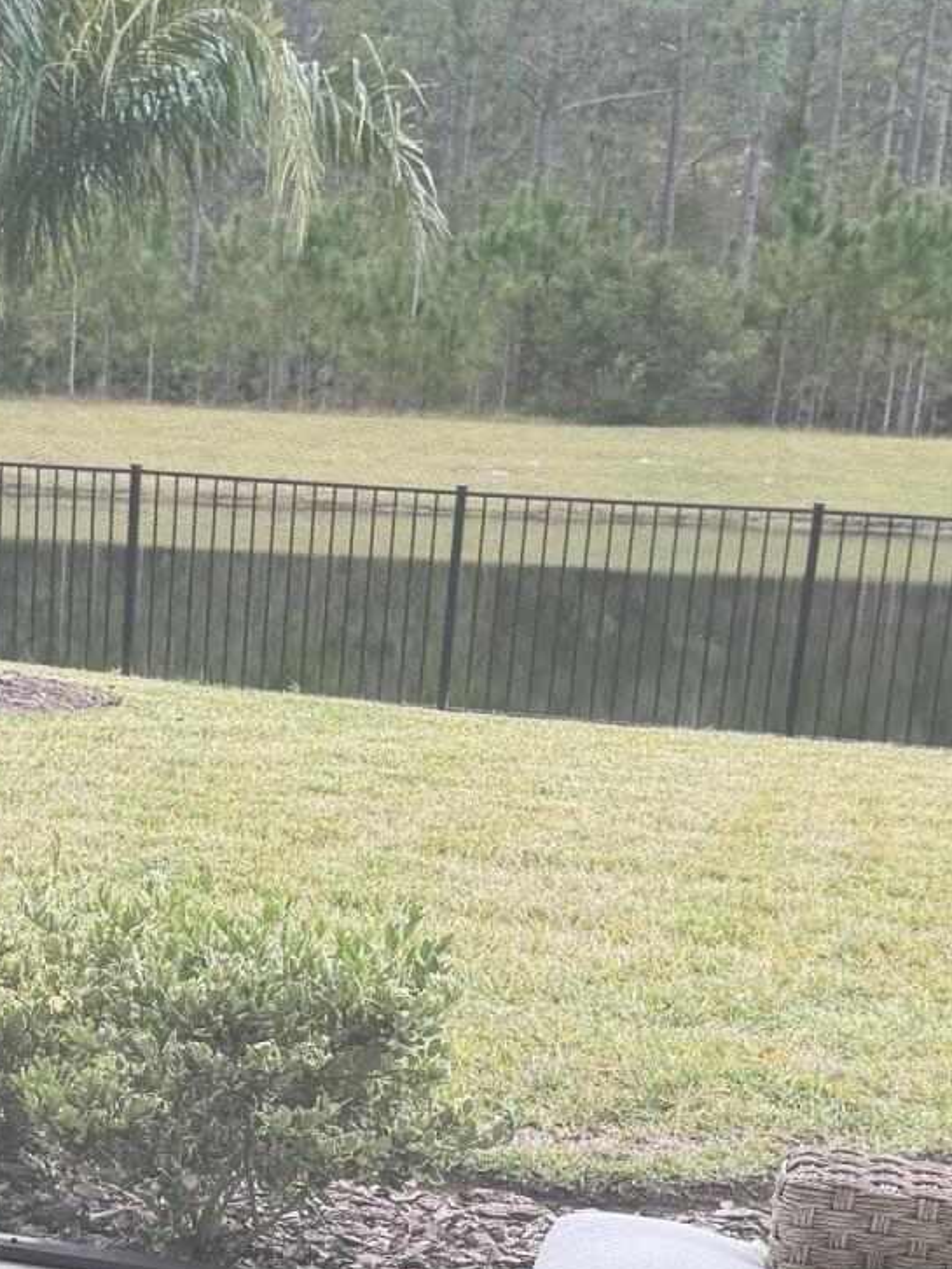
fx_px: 2421
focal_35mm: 66
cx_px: 84
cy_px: 944
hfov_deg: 21.7
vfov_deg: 29.0
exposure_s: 1/338
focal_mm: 6.76
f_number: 1.78
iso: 100
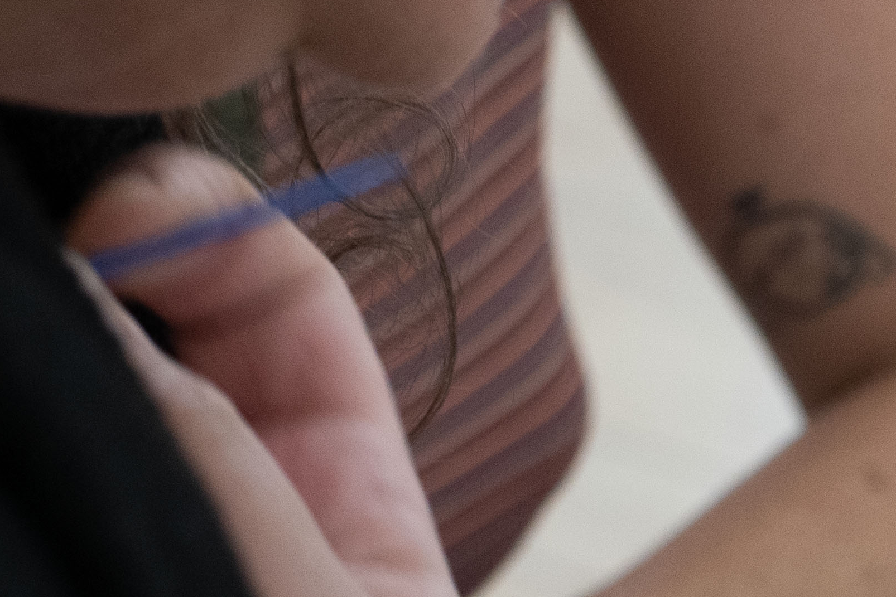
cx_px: 2239
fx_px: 6397
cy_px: 1481
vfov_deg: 5.2
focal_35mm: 257
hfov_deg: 7.4
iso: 800
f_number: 5.6
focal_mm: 50
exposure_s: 1/160
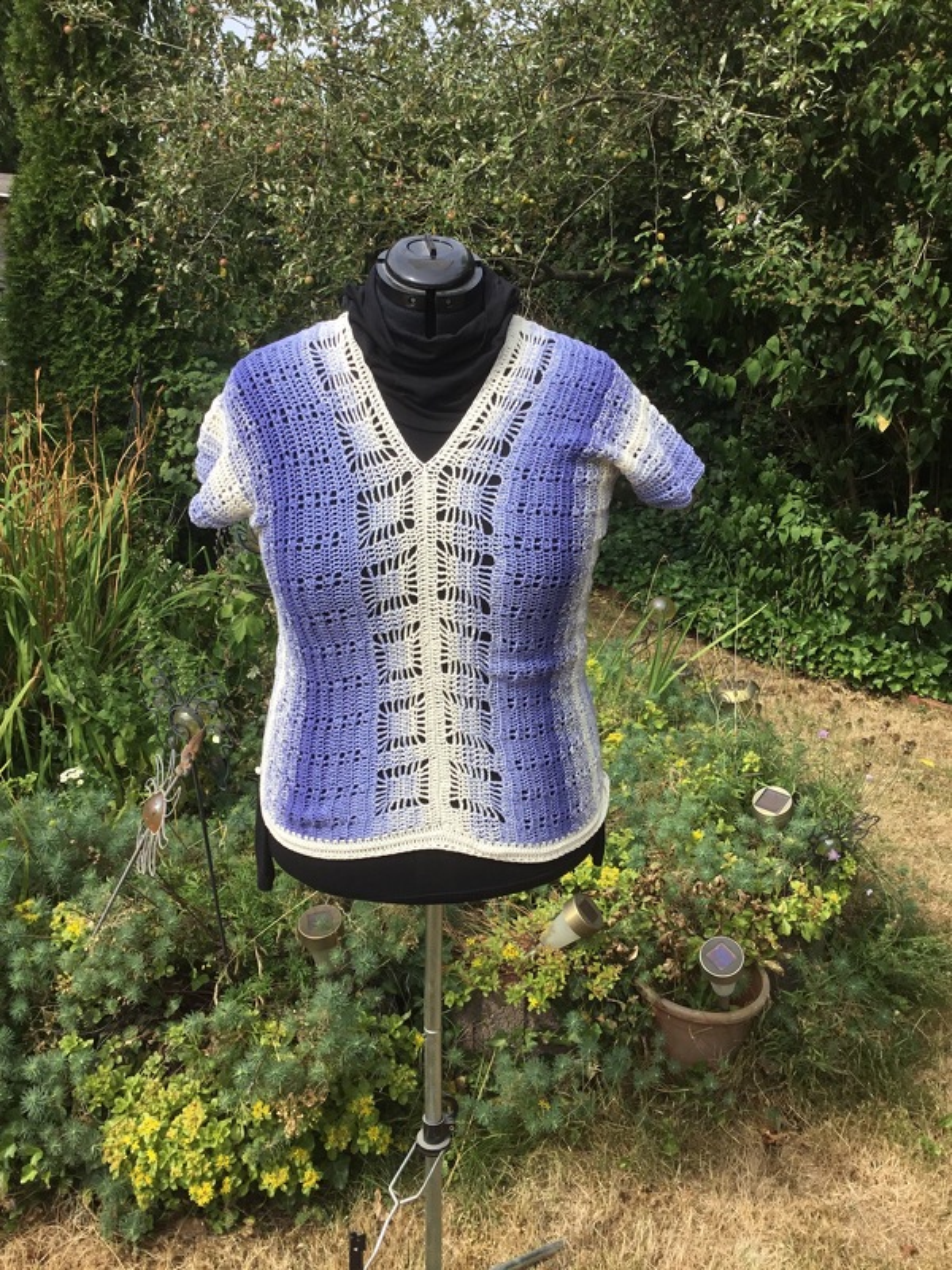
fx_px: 1137
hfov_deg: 45.4
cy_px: 635
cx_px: 476
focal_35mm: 31
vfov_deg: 58.4
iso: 25
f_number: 2.4
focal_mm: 3.3
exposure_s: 1/981
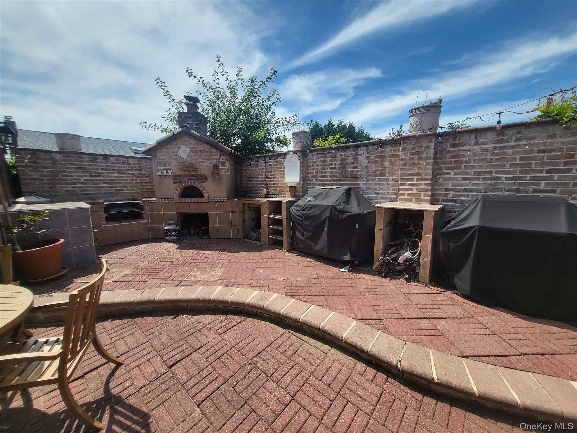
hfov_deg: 106.2
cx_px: 288
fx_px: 217
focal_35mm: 13
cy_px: 216
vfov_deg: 89.9
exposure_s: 1/1255
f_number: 2.2
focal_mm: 1.74
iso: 32
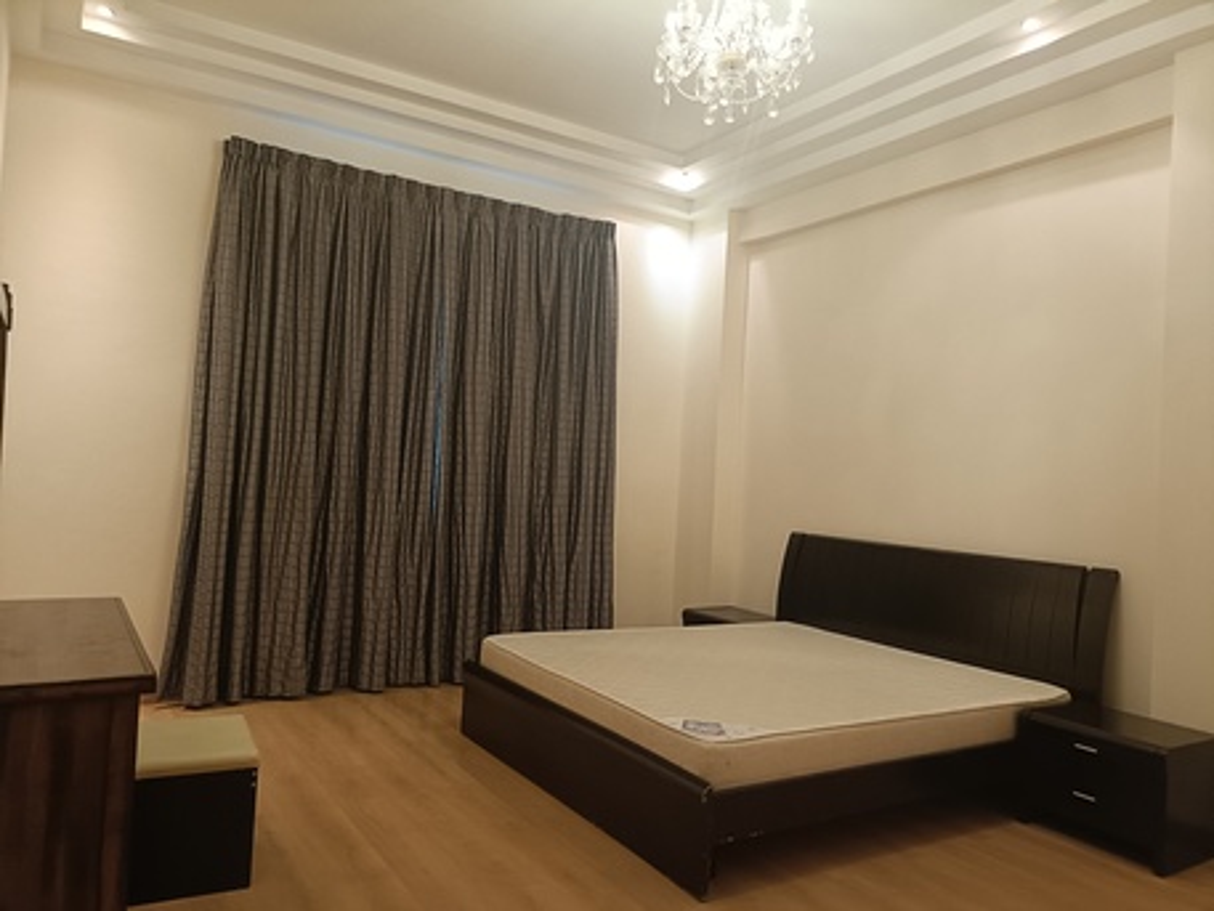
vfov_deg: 54.9
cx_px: 607
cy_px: 456
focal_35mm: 25
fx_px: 877
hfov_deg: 69.4
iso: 1875
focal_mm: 4.7
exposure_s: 1/50
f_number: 1.7
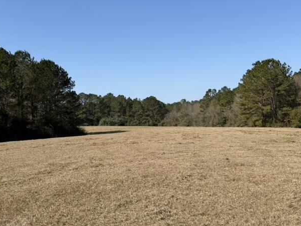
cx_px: 138
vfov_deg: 35.1
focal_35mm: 41
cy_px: 94
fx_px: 357
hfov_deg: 45.7
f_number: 1.78
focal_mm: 6.76
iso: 80
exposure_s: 1/4673
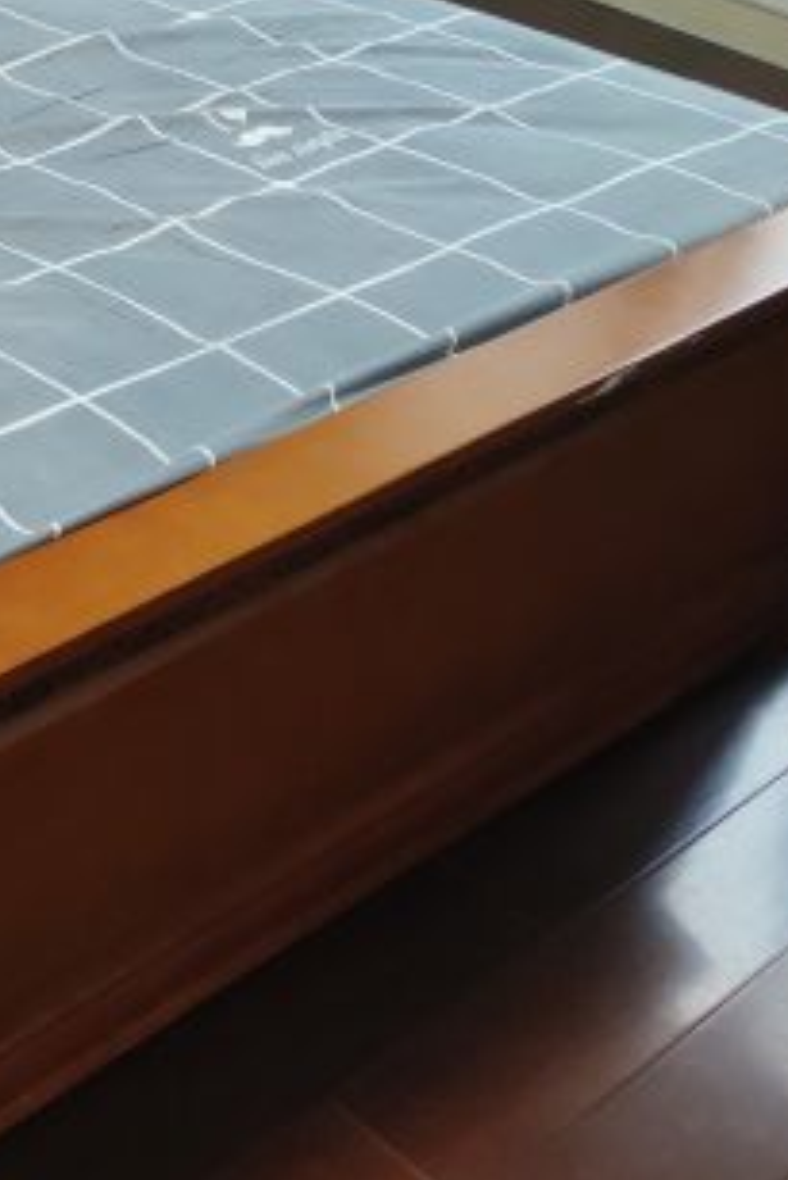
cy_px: 188
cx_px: -507
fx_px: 2132
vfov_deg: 30.0
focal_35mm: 65
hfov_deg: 17.9
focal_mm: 6.72
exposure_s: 1/100
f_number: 1.69
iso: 244
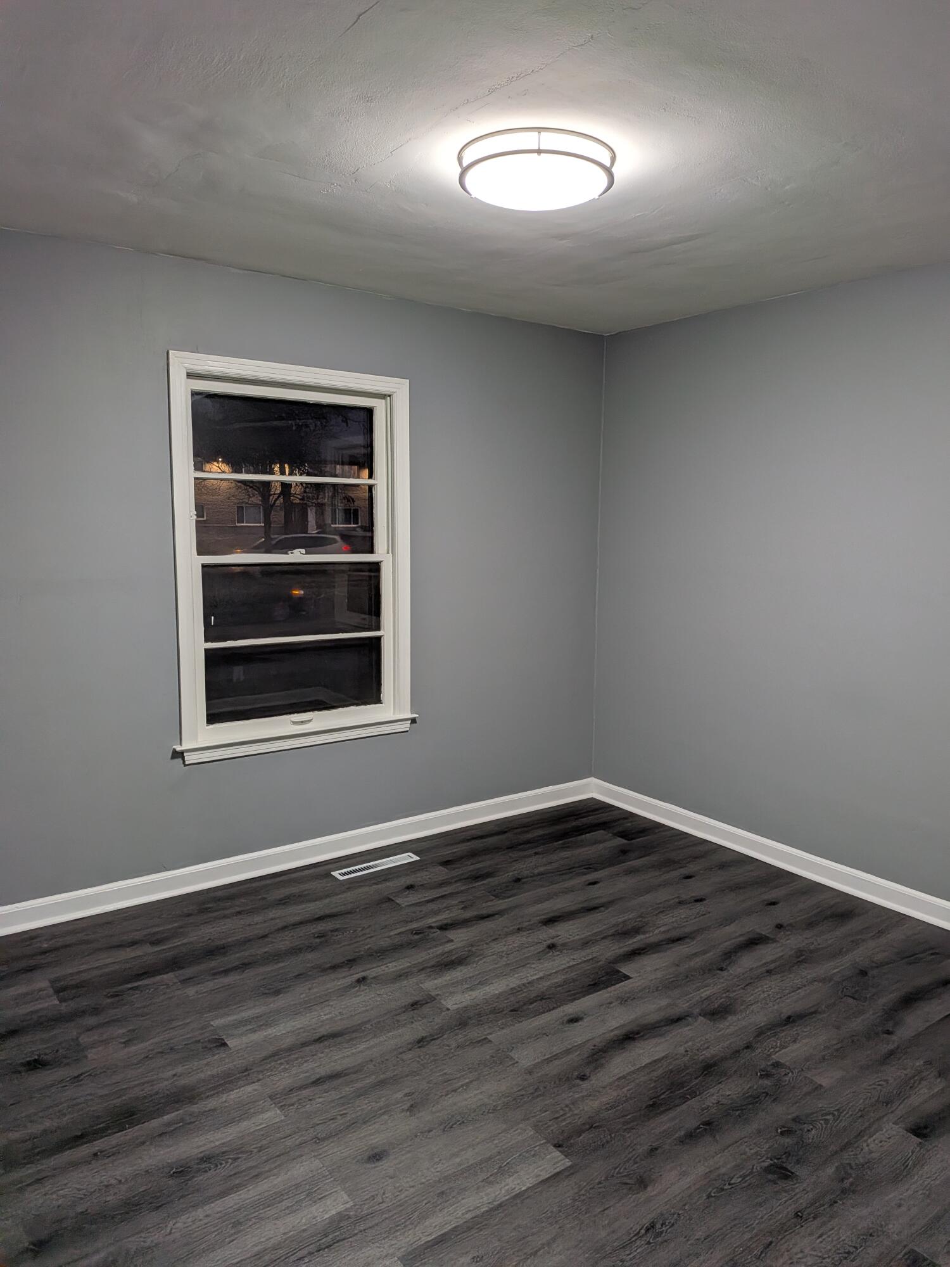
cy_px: 634
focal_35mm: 24
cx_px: 475
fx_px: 878
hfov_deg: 56.8
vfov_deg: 71.6
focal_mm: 4.53
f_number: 1.7
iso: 86
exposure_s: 1/60
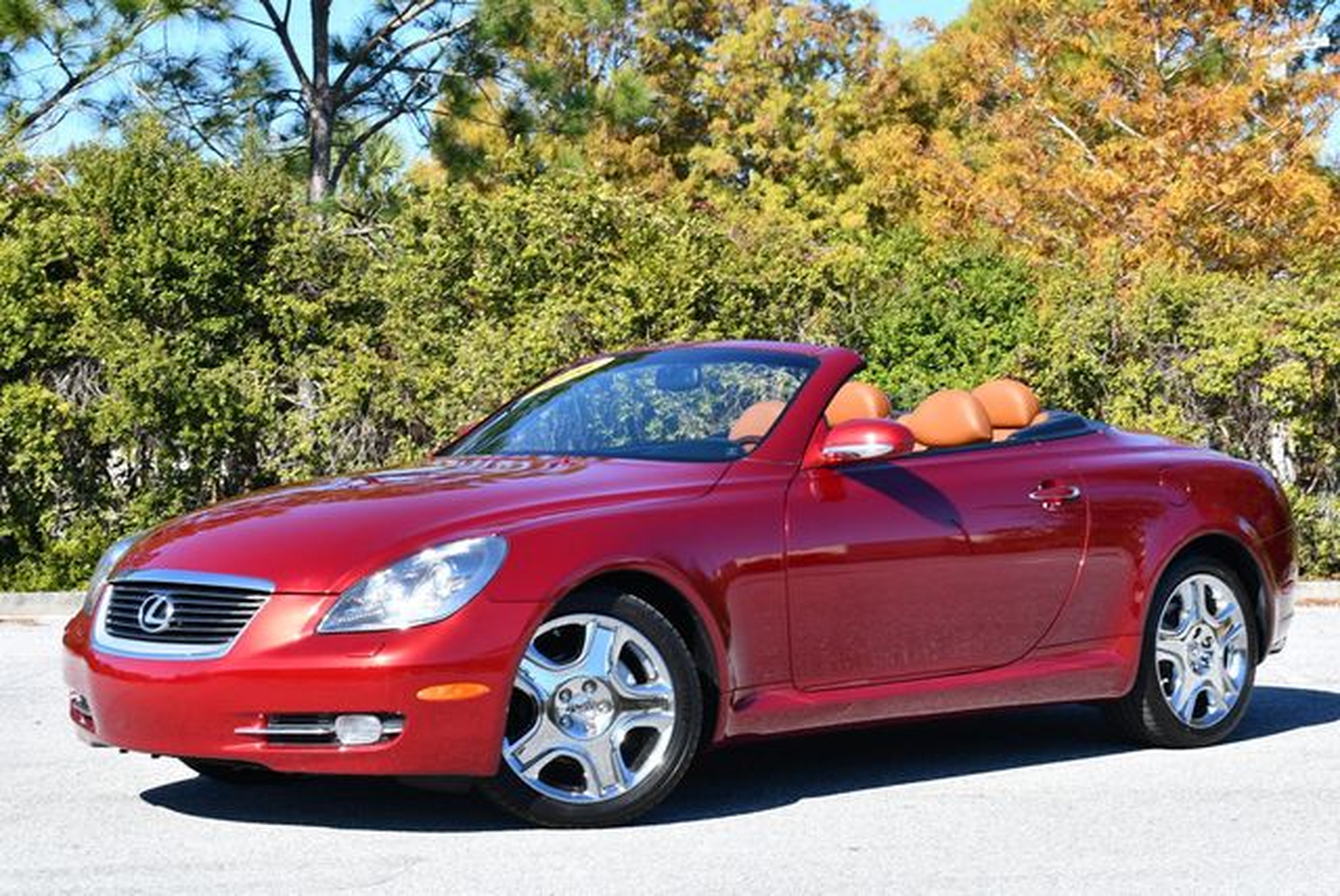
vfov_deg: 17.1
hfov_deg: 25.3
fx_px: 2980
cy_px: 448
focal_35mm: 80
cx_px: 670
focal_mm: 40
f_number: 8
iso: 140
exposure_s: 1/250
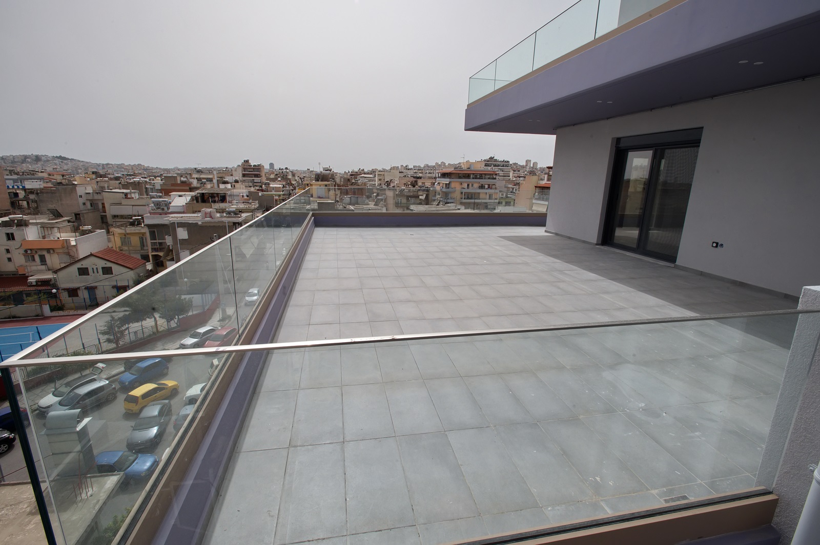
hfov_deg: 93.3
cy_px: 272
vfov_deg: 70.3
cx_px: 410
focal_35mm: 17
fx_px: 387
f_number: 16
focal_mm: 17
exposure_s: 1/1000
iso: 800
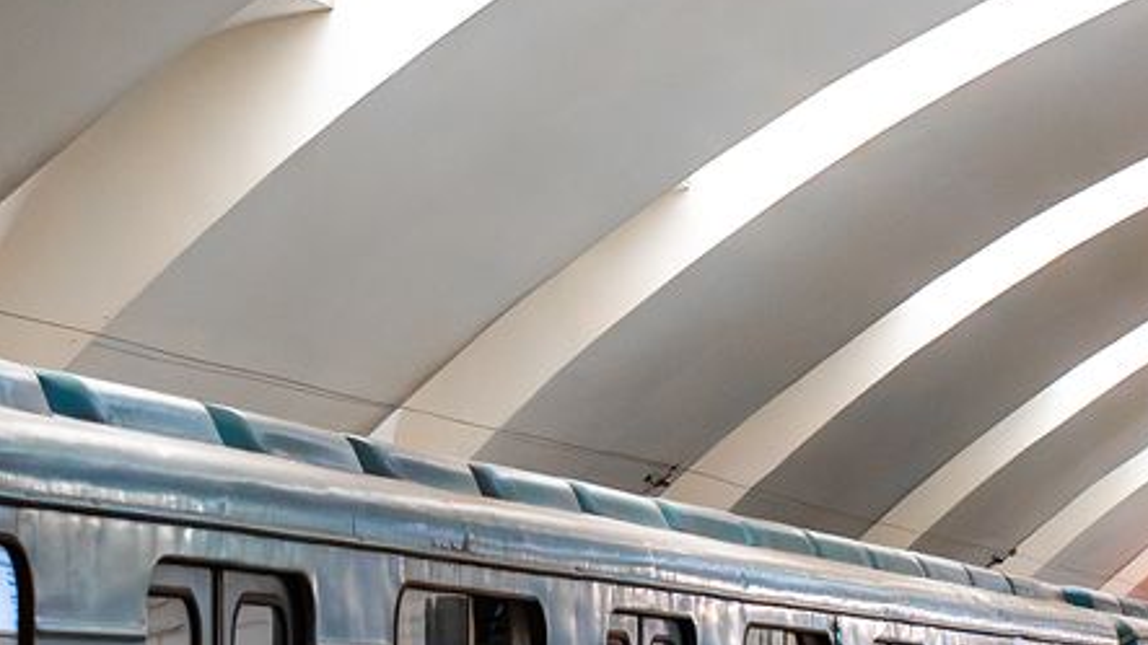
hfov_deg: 17.2
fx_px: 3774
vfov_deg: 9.7
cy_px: 720
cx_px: 324
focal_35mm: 124
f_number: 4
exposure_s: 1/500
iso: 8000
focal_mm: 35
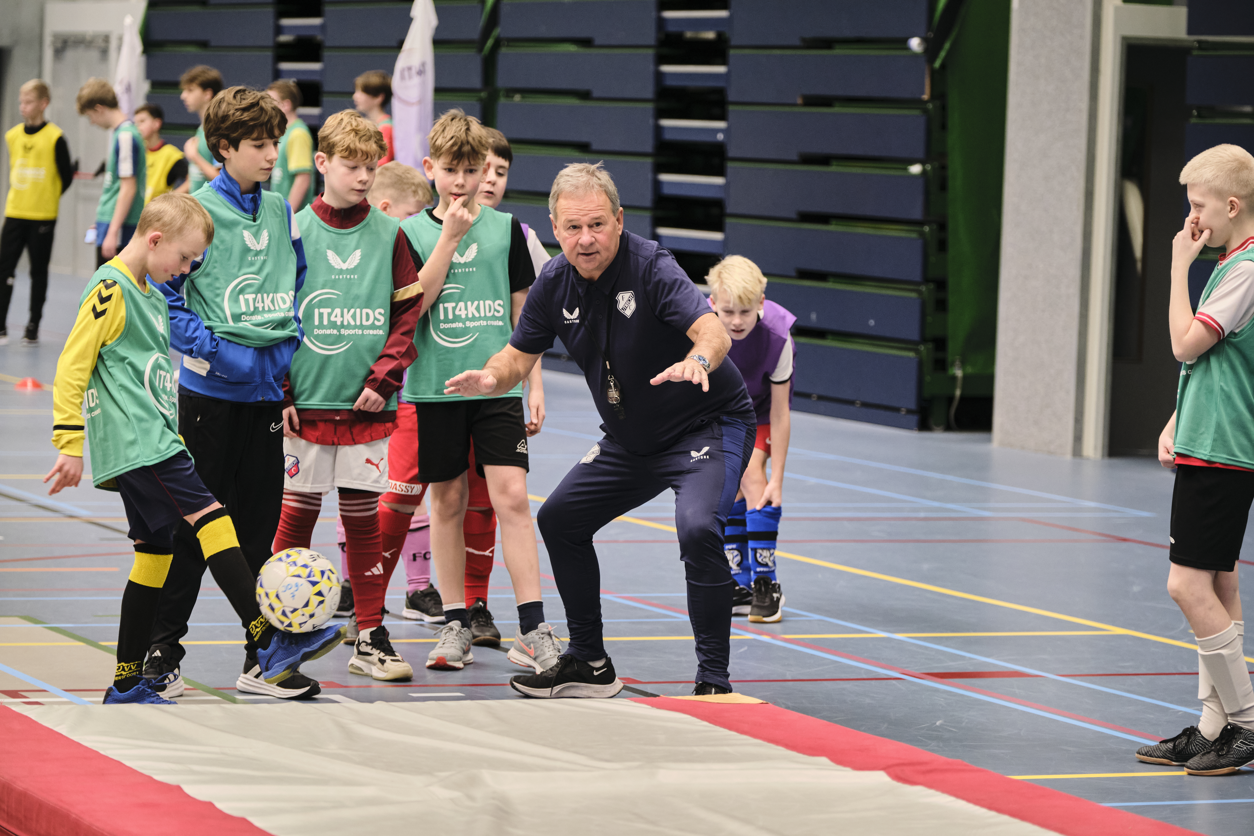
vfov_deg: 10.9
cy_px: 418
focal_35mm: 126
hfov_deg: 16.3
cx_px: 627
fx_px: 4389
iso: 1600
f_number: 2.8
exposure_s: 1/160
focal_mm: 83.8
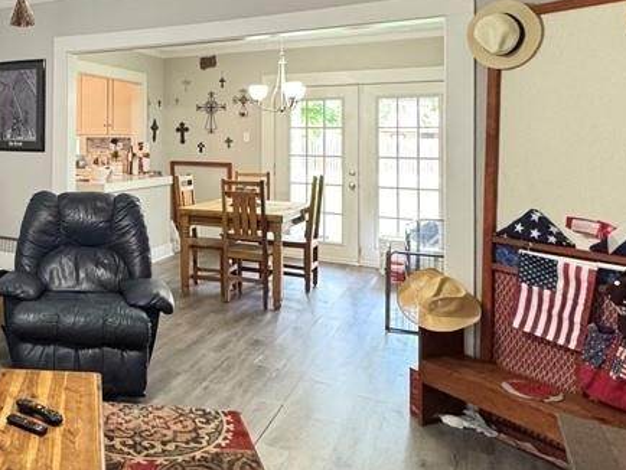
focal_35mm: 33
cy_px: 128
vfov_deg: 41.9
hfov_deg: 48.0
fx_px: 597
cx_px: 35
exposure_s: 1/60
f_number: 2.2
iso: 640
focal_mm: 2.22
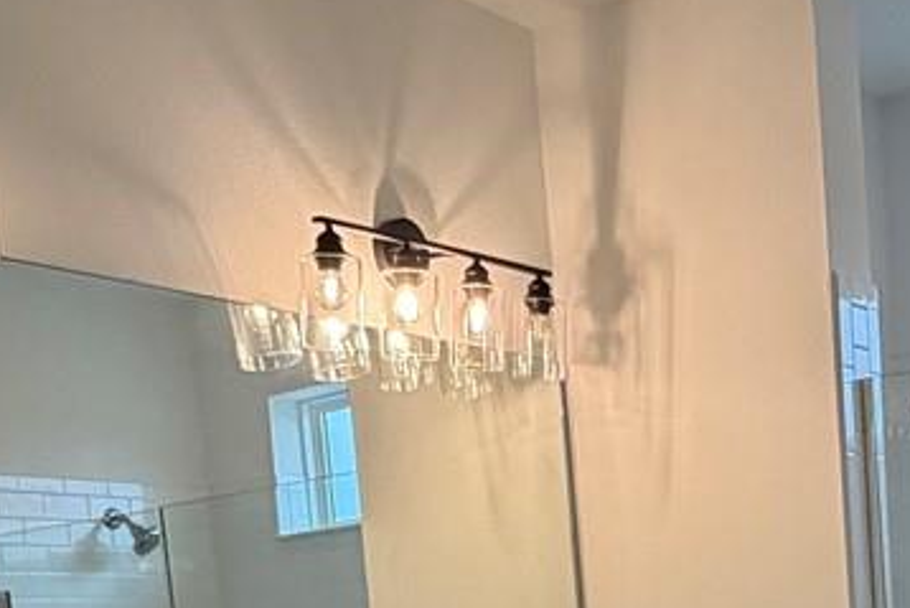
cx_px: 661
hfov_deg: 30.5
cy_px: 880
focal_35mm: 65
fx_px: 1644
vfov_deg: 18.8
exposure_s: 1/120
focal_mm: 2.22
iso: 200
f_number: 2.2
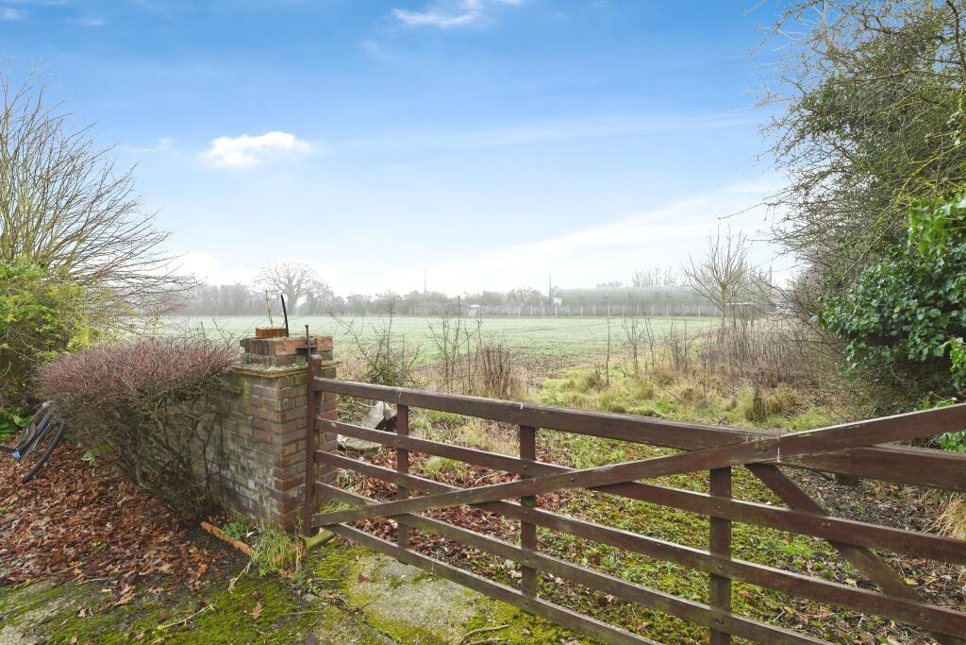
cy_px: 322
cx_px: 483
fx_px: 403
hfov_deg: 100.4
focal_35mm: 15
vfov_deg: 77.3
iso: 1000
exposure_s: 1/400
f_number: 8
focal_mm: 15
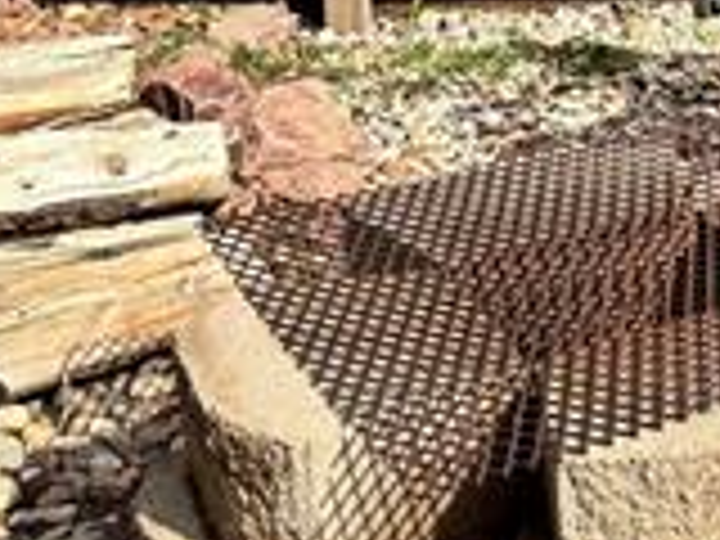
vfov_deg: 14.7
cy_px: -187
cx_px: 1058
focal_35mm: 96
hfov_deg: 18.3
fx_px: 1997
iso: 80
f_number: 1.78
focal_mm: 6.76
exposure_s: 1/2710
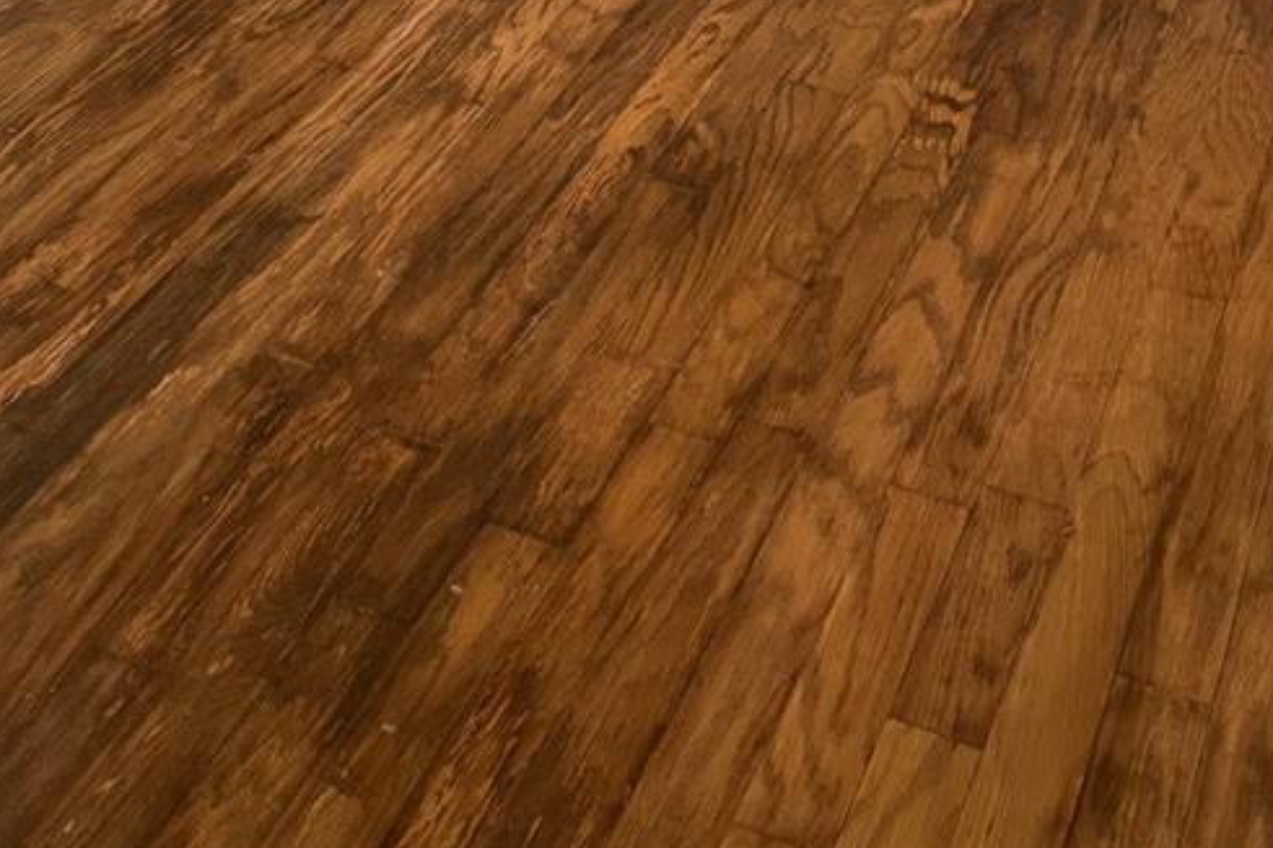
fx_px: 2156
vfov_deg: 18.1
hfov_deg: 32.9
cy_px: -635
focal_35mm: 61
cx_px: 612
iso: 320
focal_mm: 6.76
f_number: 1.78
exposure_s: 1/60
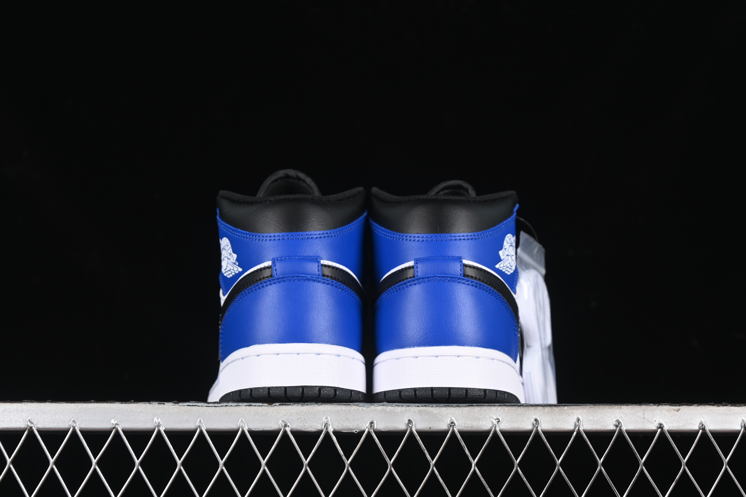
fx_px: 1575
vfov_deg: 18.0
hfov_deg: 26.6
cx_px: 377
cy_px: 247
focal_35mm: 76
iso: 160
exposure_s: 1/60
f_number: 7.1
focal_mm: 50
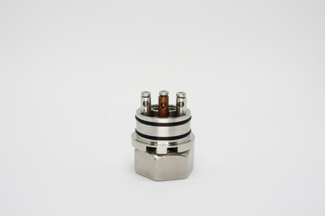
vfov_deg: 25.9
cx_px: 162
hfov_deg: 38.2
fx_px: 469
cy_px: 108
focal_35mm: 52
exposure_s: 1/100
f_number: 8
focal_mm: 35
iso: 400
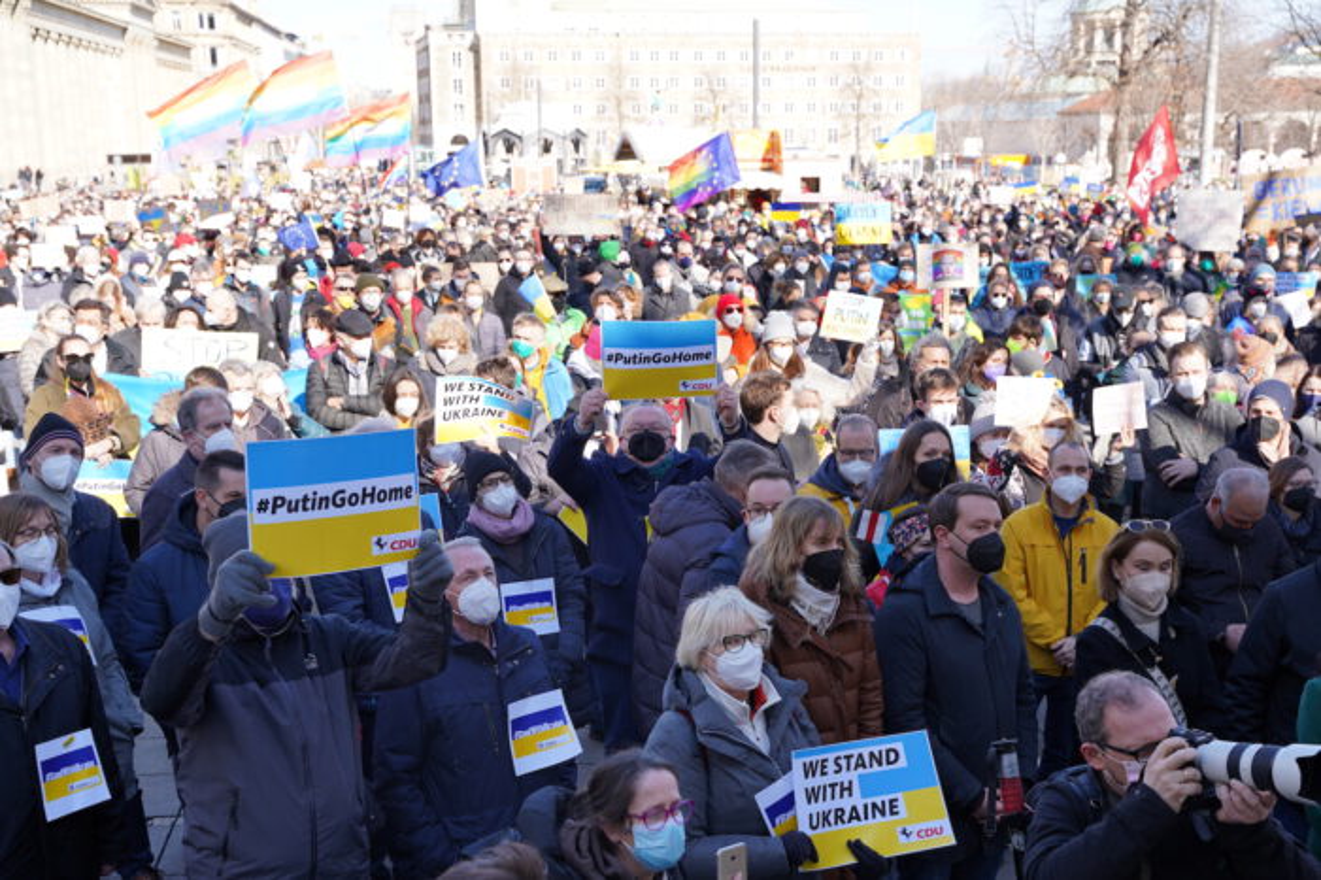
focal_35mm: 41
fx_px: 1493
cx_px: 660
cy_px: 440
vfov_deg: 32.8
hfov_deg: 47.7
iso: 100
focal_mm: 40.7
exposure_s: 1/200
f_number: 4.5
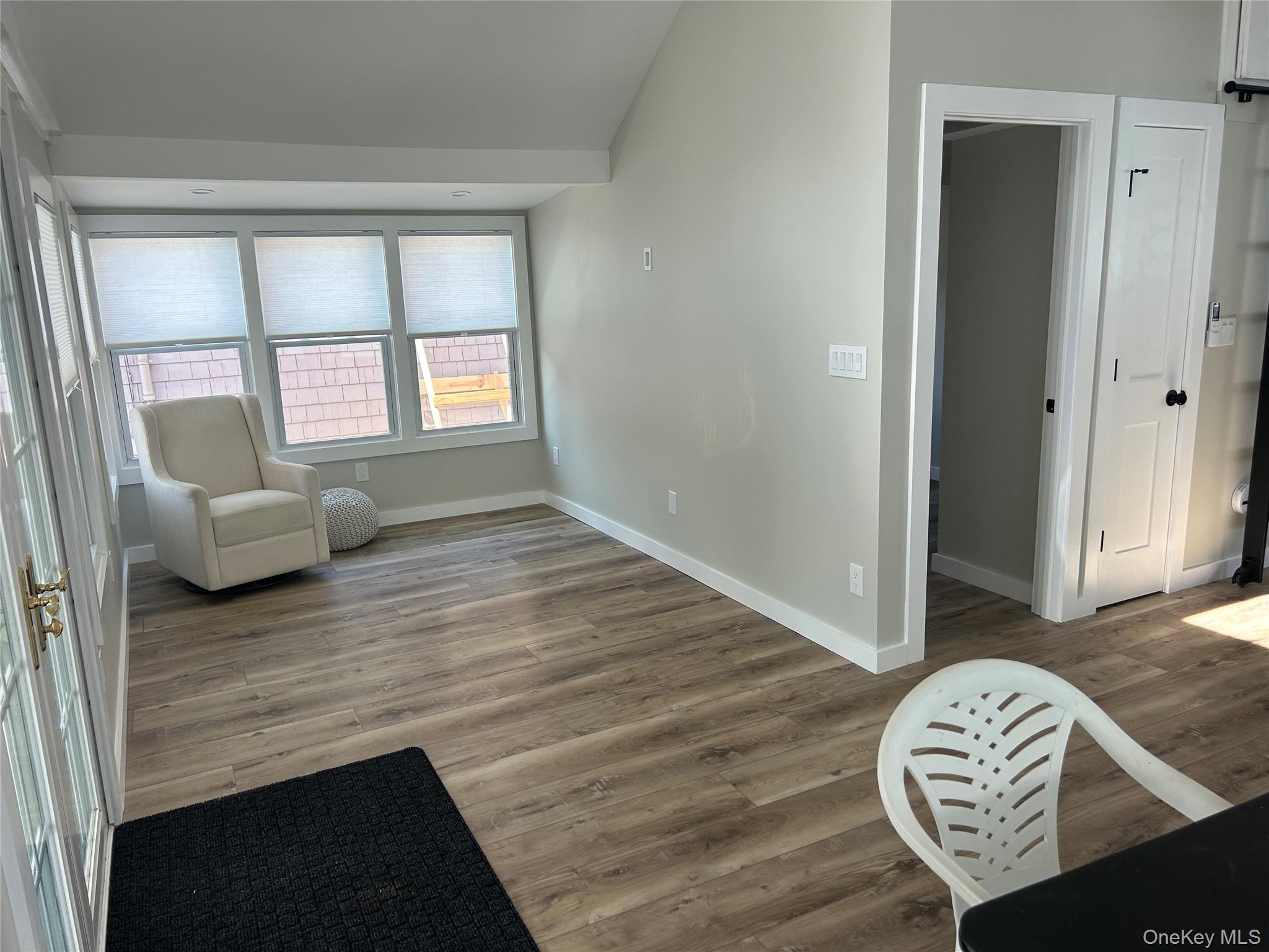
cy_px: 476
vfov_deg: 53.1
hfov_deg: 67.3
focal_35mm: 26
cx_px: 634
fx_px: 953
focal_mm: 5.7
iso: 40
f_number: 1.5
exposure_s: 1/121
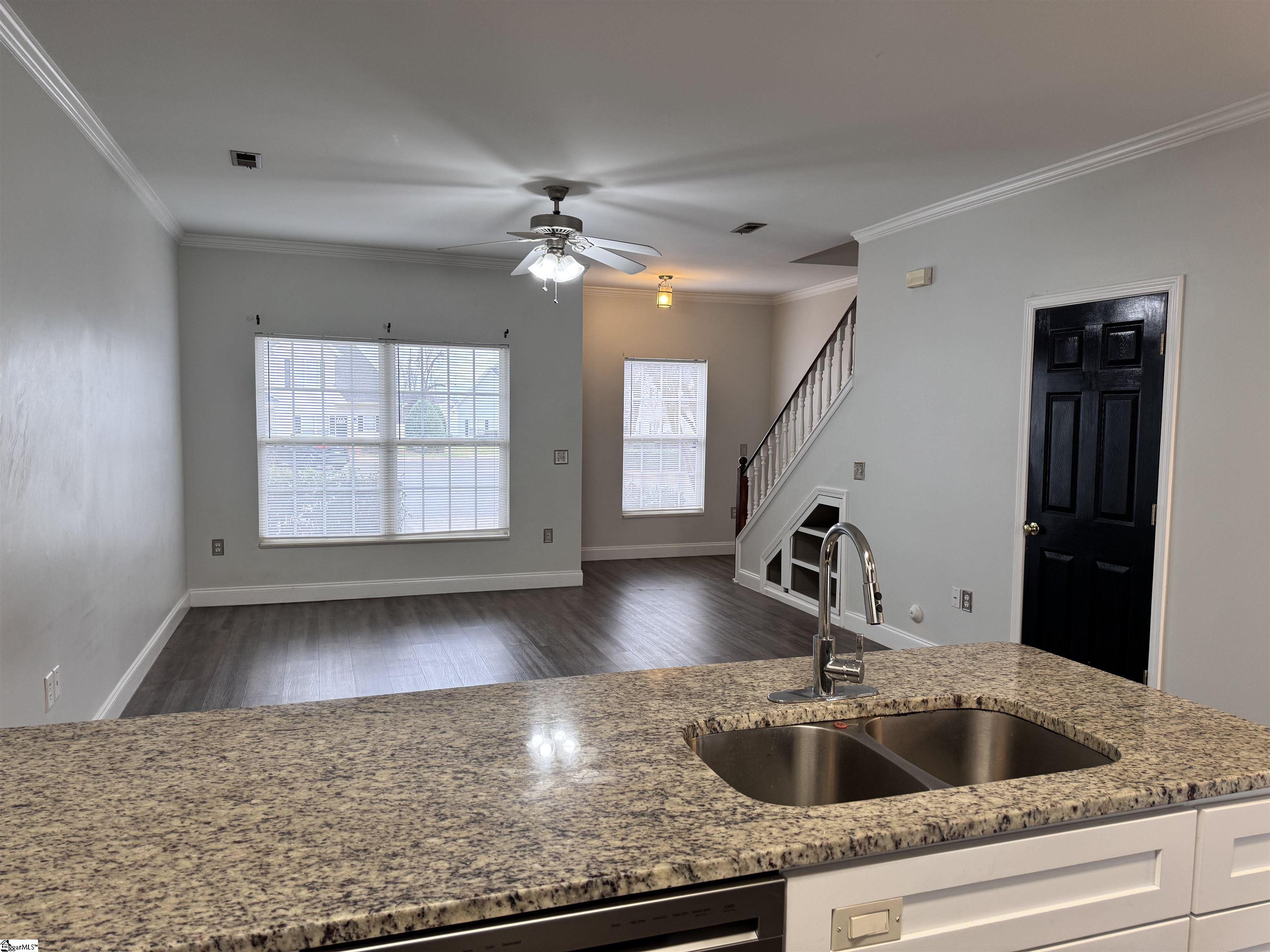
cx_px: 635
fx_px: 881
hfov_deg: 71.6
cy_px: 476
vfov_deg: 56.8
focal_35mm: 24
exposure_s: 1/120
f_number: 1.78
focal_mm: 6.76
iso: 125
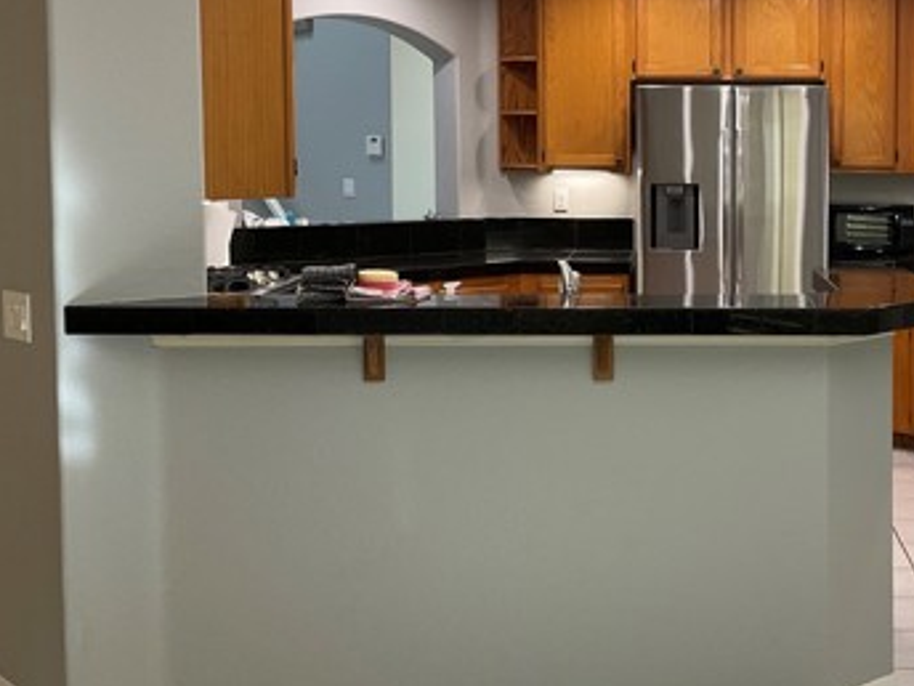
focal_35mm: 54
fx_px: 1426
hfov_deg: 34.7
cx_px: 696
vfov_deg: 26.9
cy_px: 226
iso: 64
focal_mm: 3
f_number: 1.8
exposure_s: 1/60
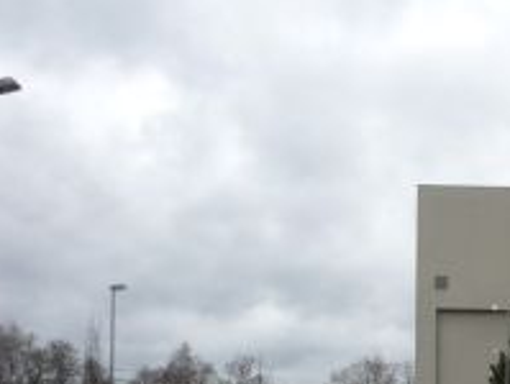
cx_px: 566
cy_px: 453
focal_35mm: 77
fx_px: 1137
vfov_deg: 18.3
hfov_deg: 23.6
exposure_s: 1/400
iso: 100
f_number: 4
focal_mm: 5.2
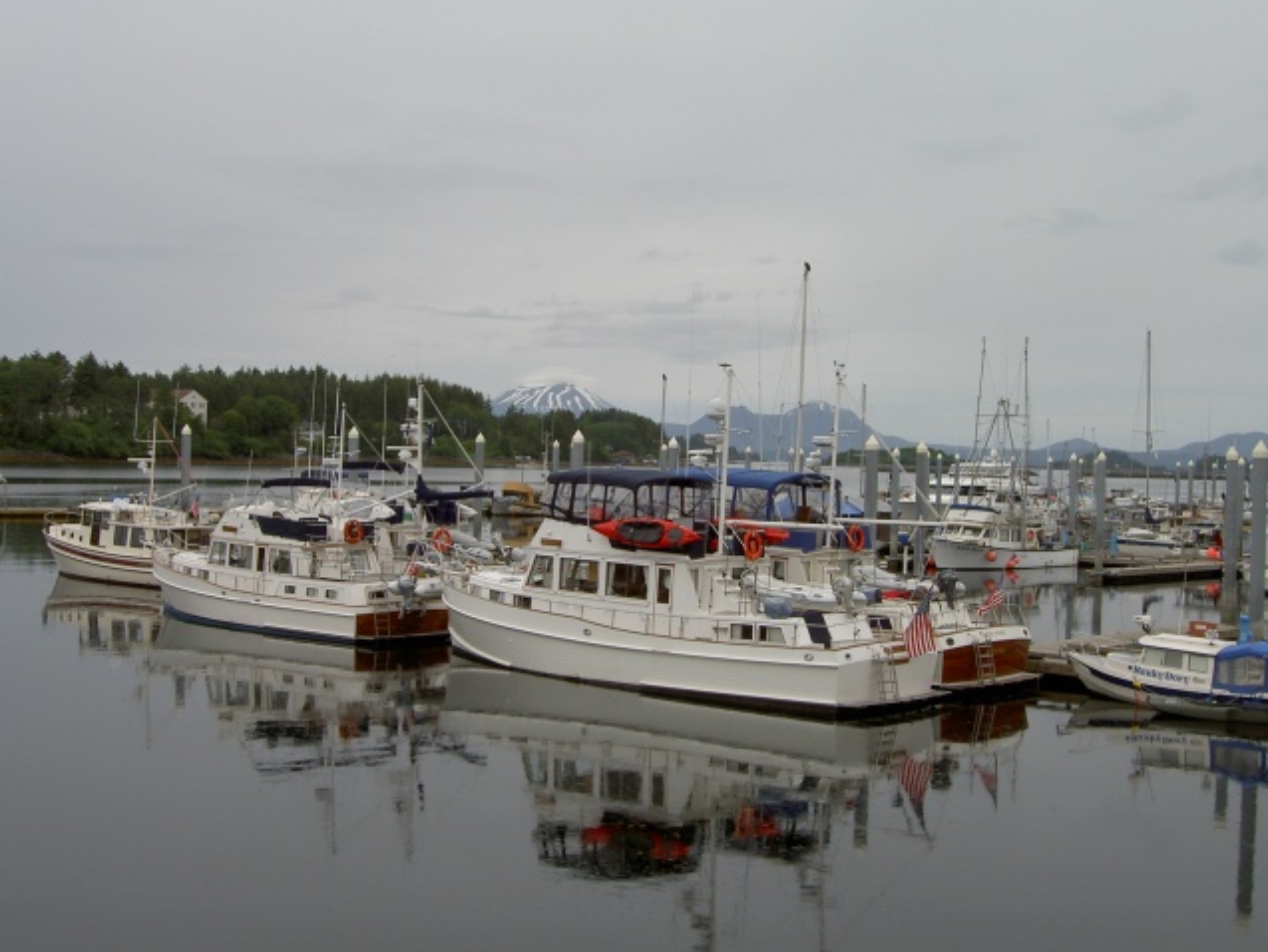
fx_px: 1795
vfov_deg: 29.7
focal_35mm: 49
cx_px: 633
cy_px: 440
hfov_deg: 38.9
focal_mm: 8
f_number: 4.7
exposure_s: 1/125
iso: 50
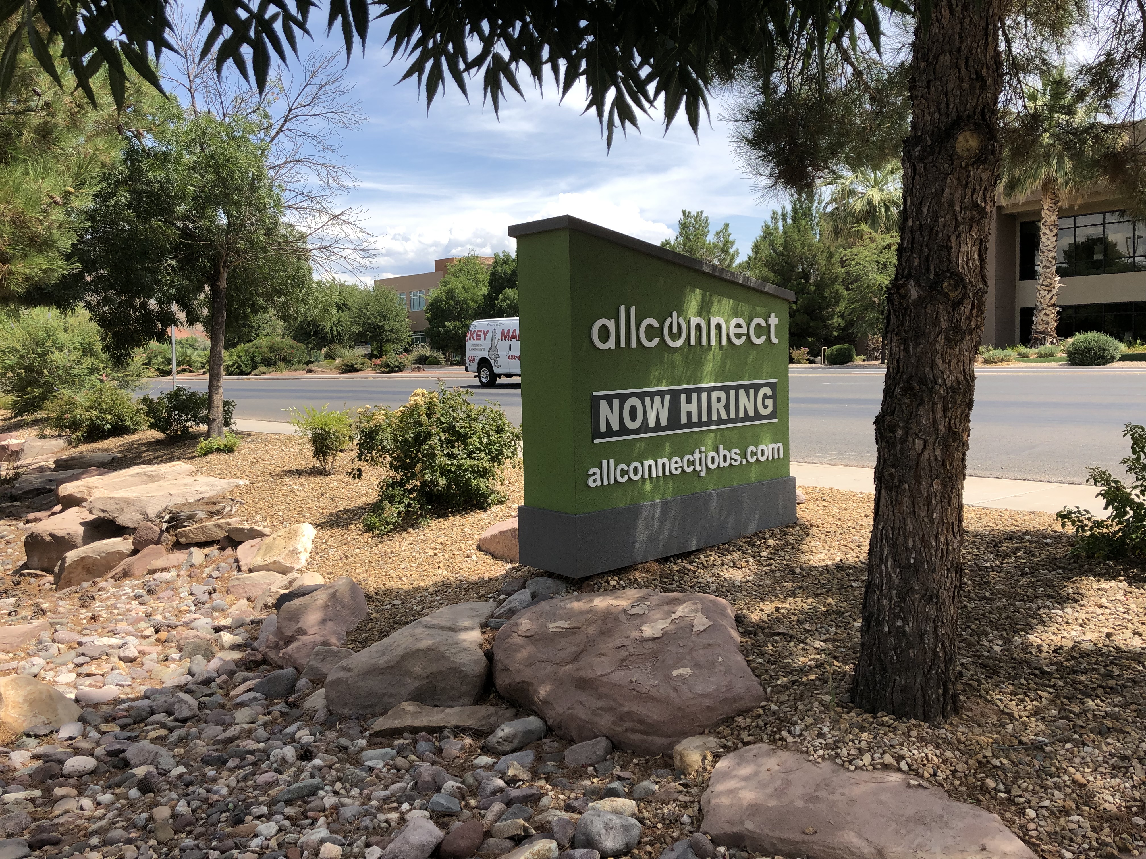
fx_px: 927
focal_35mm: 28
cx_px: 573
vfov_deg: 49.7
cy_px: 430
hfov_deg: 63.4
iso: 20
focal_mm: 4
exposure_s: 1/1185
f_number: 1.8
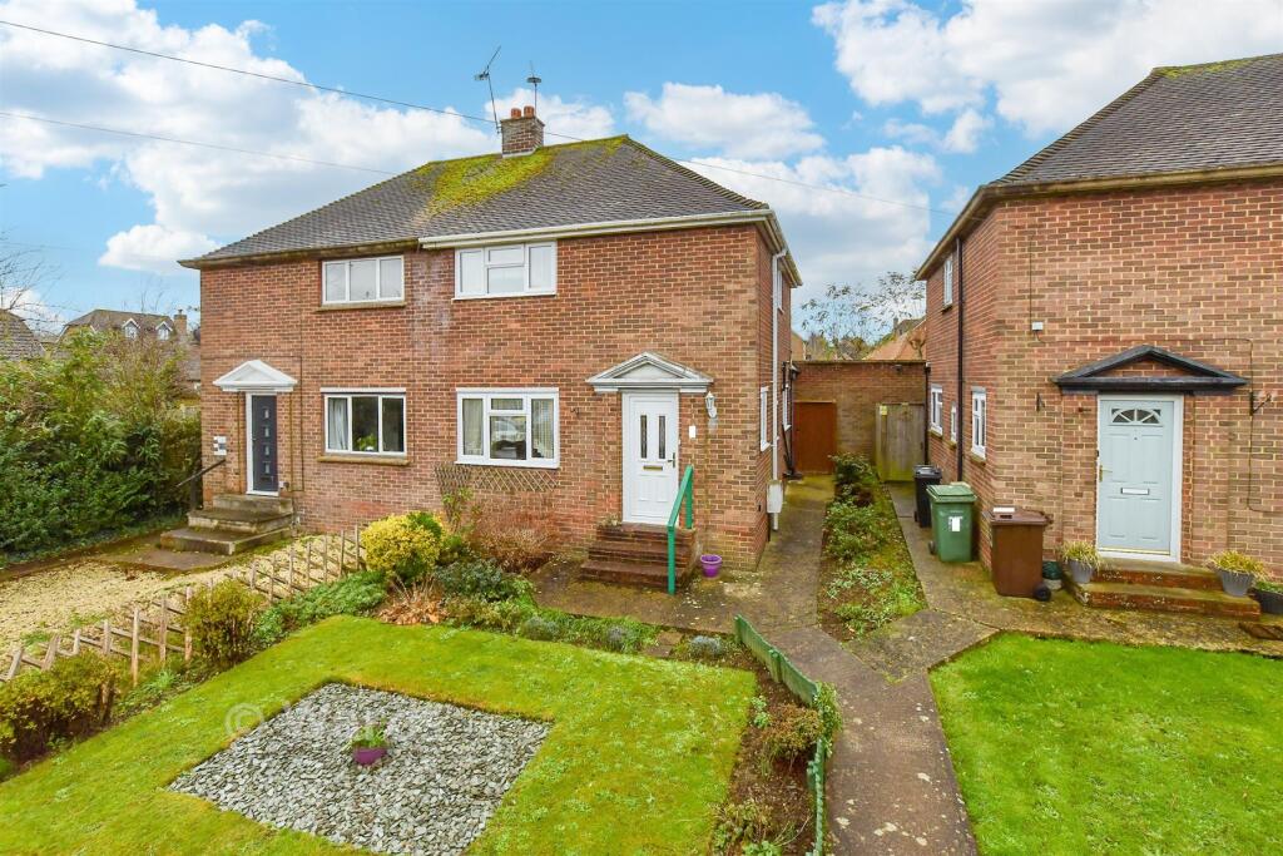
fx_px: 535
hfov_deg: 100.4
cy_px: 428
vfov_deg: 77.3
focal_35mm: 15
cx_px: 642
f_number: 8
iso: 400
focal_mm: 10
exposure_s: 1/500
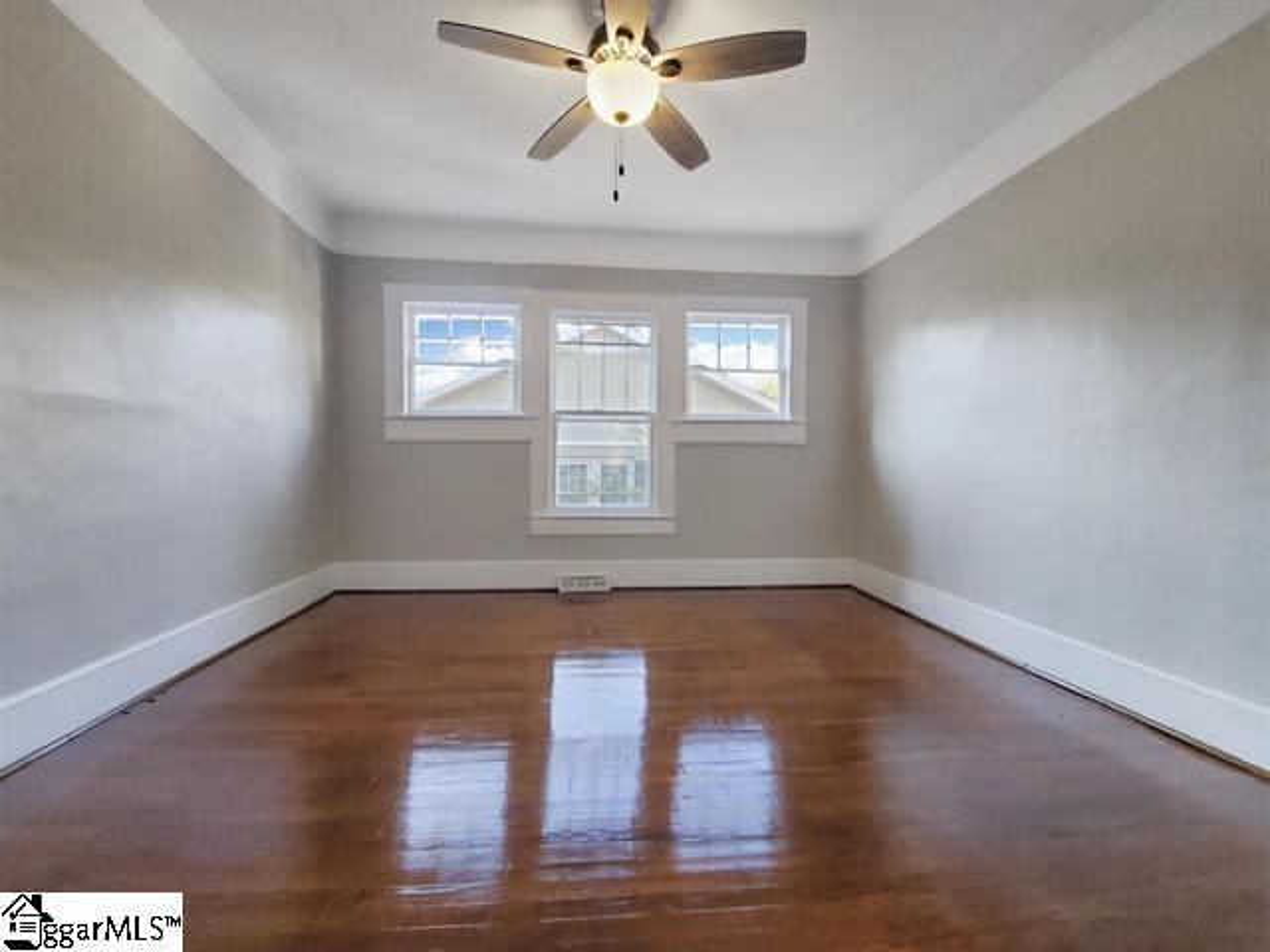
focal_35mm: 13
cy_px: 476
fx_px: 477
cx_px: 635
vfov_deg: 89.9
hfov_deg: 106.2
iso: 160
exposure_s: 1/60
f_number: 2.2
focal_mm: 1.8
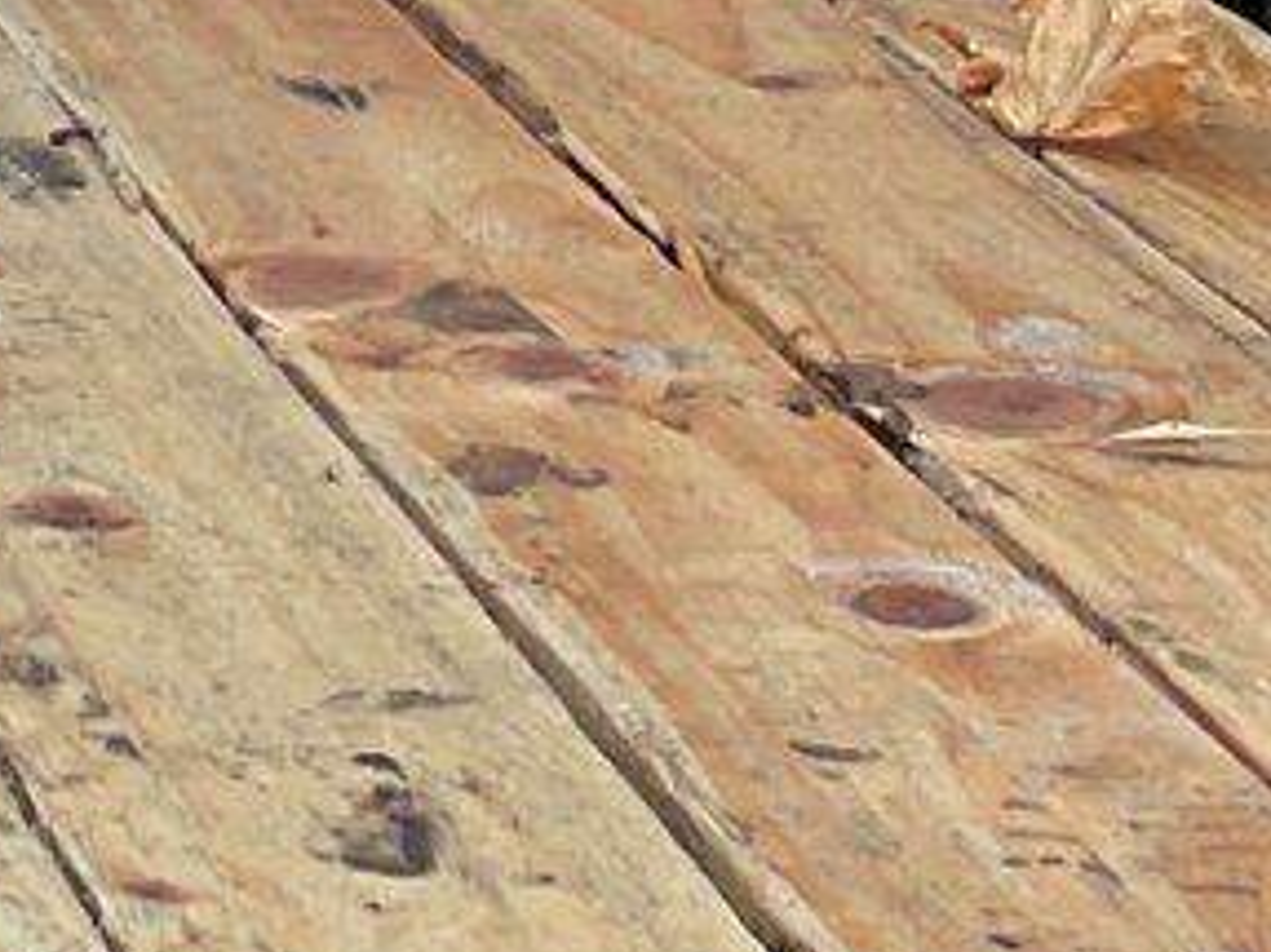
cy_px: -1178
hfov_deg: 9.5
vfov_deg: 6.8
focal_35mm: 207
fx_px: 7597
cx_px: 146
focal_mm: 3
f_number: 1.8
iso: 32
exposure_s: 1/120
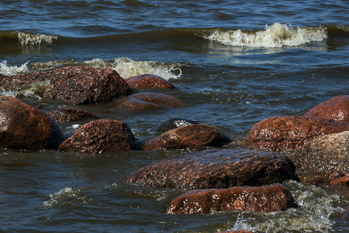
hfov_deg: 11.8
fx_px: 1687
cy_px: 73
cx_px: 83
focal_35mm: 174
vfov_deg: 7.9
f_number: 10
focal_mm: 112
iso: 400
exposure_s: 1/640
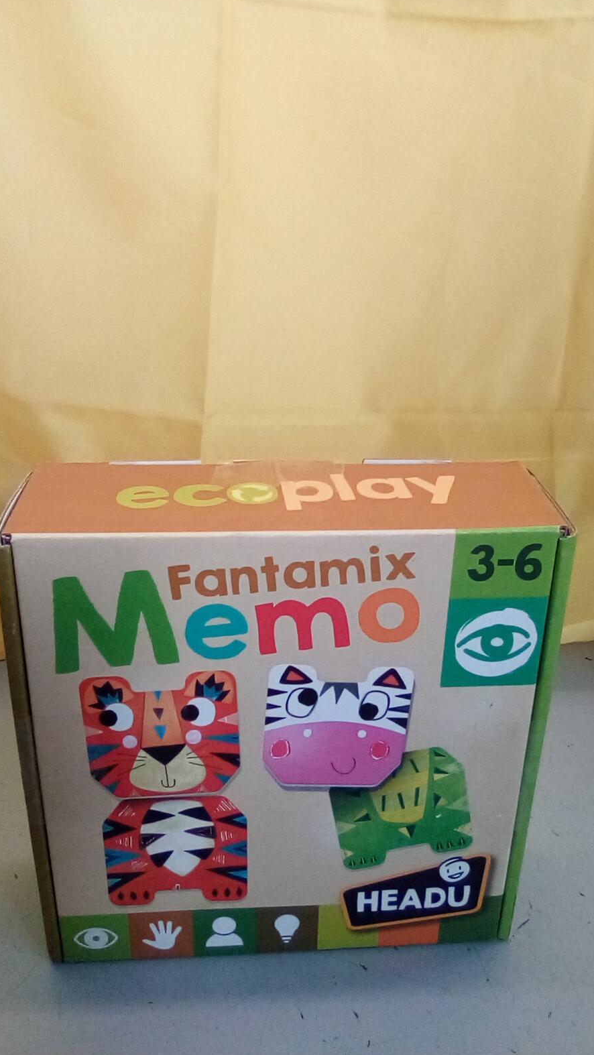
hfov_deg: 37.8
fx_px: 868
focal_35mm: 31
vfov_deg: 62.6
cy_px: 527
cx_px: 303
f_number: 2.2
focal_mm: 2.27
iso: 92
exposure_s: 1/100
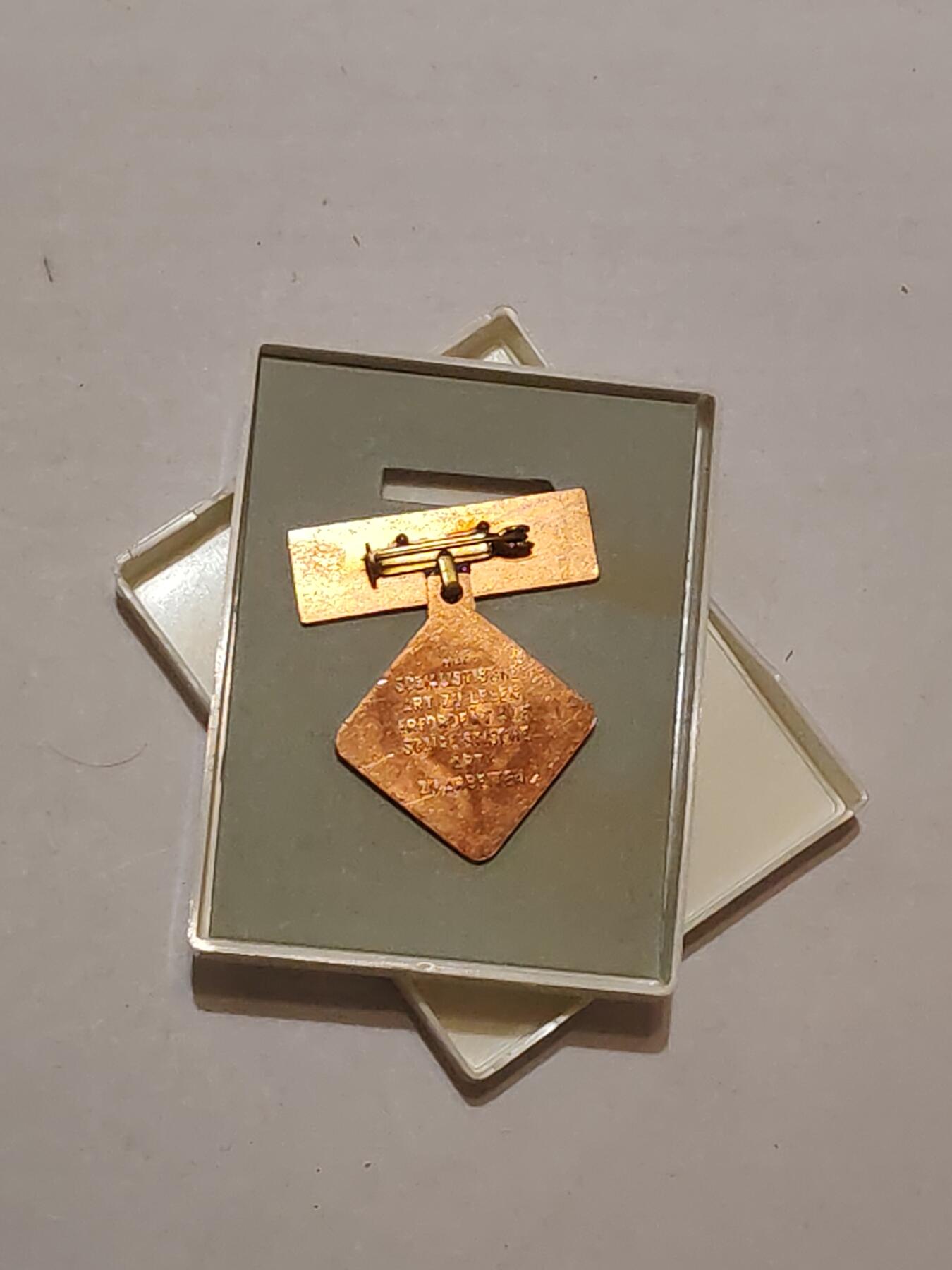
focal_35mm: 100
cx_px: 476
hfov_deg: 14.8
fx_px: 3667
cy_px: 635
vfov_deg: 19.6
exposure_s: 1/33
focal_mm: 5.52
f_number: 1.95
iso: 500
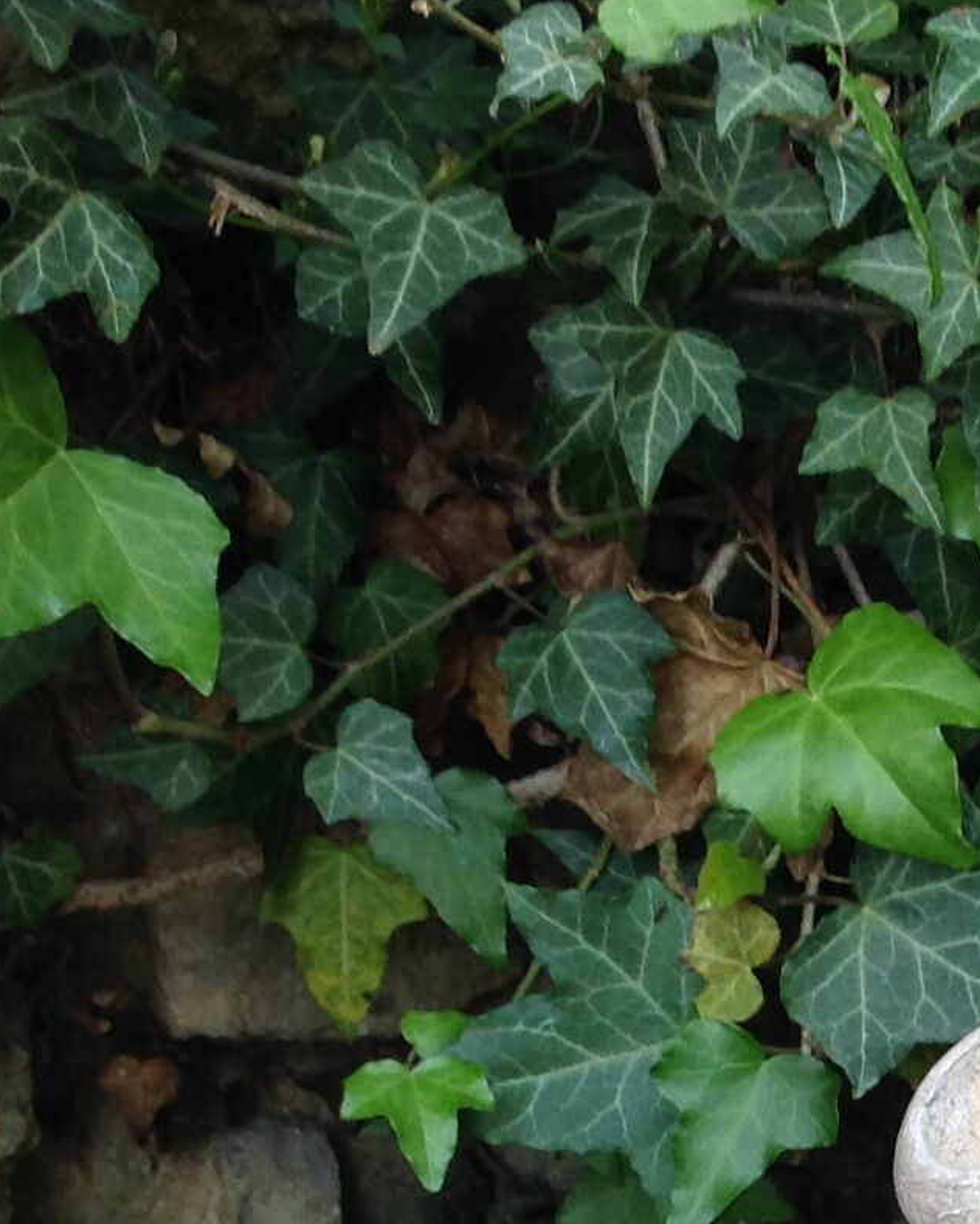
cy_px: 1348
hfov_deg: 13.2
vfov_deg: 16.6
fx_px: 4057
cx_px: 1320
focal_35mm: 112
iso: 50
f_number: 2.4
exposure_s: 1/30
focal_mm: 4.28
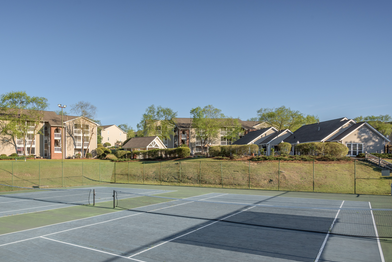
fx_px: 283
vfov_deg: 49.5
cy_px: 146
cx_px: 147
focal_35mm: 26
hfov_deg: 68.3
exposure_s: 1/640
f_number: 10
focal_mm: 19
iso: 200
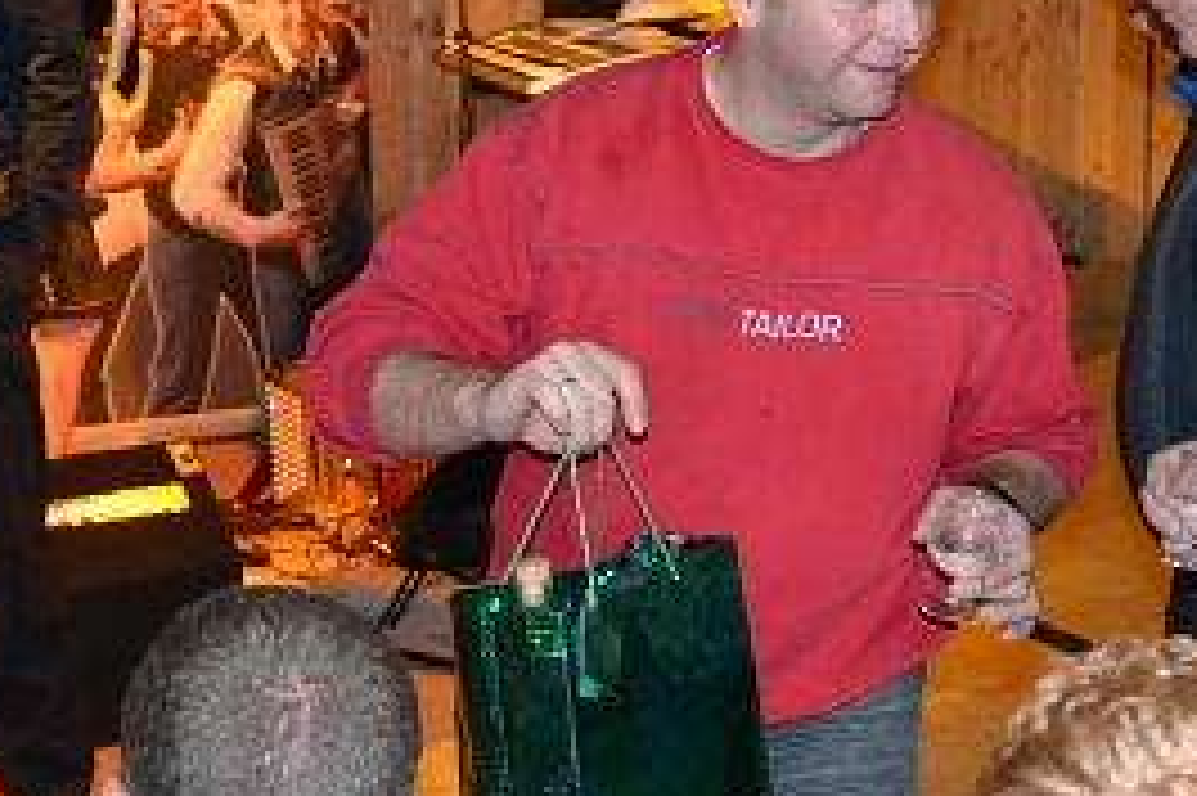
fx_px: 2997
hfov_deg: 22.2
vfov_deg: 15.1
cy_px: 409
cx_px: 1012
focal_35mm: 90
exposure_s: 1/60
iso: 3200
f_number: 4
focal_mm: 25
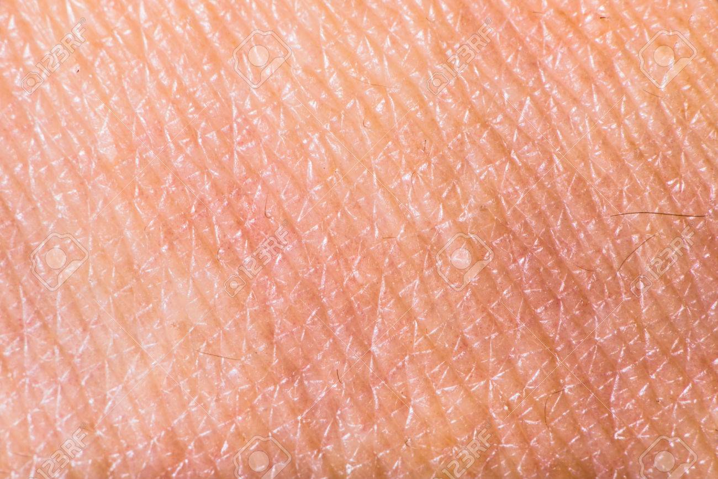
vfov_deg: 13.0
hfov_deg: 19.5
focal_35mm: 105
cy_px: 240
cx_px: 359
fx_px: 2094
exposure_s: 1/200
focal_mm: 105
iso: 100
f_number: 25
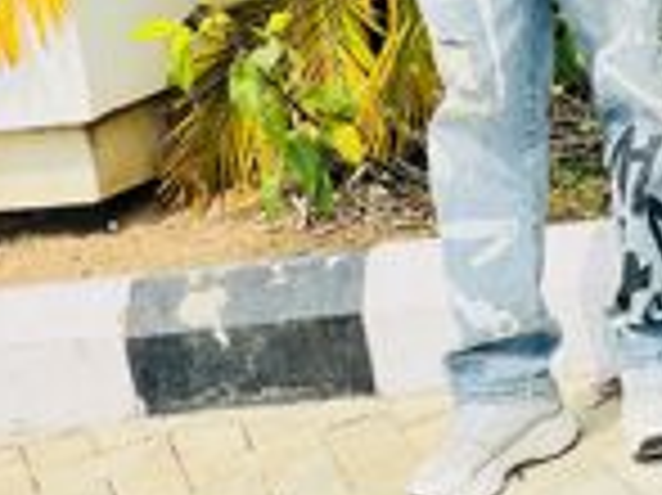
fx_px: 3420
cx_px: 477
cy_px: -191
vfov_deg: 8.2
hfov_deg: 11.0
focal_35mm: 179
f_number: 2.8
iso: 32
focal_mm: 9
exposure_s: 1/630
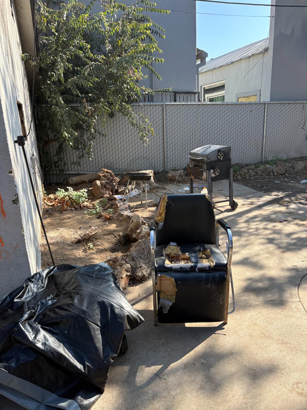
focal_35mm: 26
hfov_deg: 53.1
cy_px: 205
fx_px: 307
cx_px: 154
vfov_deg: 67.3
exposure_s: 1/945
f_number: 1.6
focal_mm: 5.96
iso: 50
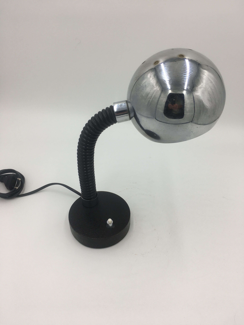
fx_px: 273
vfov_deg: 61.7
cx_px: 122
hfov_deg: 48.2
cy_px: 162
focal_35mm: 29
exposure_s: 1/231
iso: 25
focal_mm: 4.15
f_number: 2.2
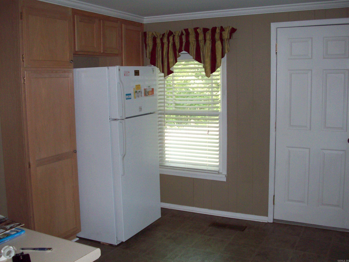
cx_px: 174
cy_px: 131
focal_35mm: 37
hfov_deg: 50.1
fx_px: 373
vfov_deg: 38.7
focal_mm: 6.2
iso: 160
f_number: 2.8
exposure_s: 1/69.8
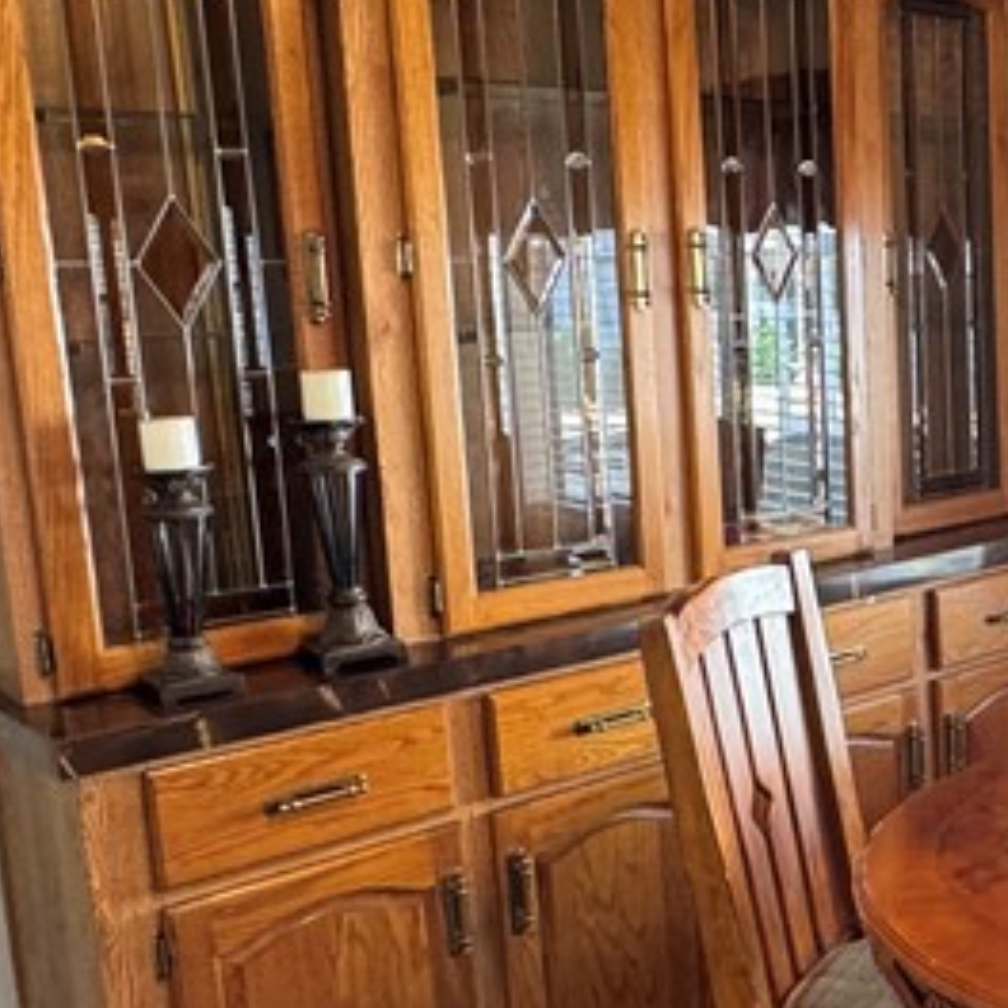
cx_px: 1119
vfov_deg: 35.3
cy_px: 527
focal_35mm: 48
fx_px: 1581
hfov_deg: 31.3
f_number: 2.2
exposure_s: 1/60
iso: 400
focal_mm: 2.22
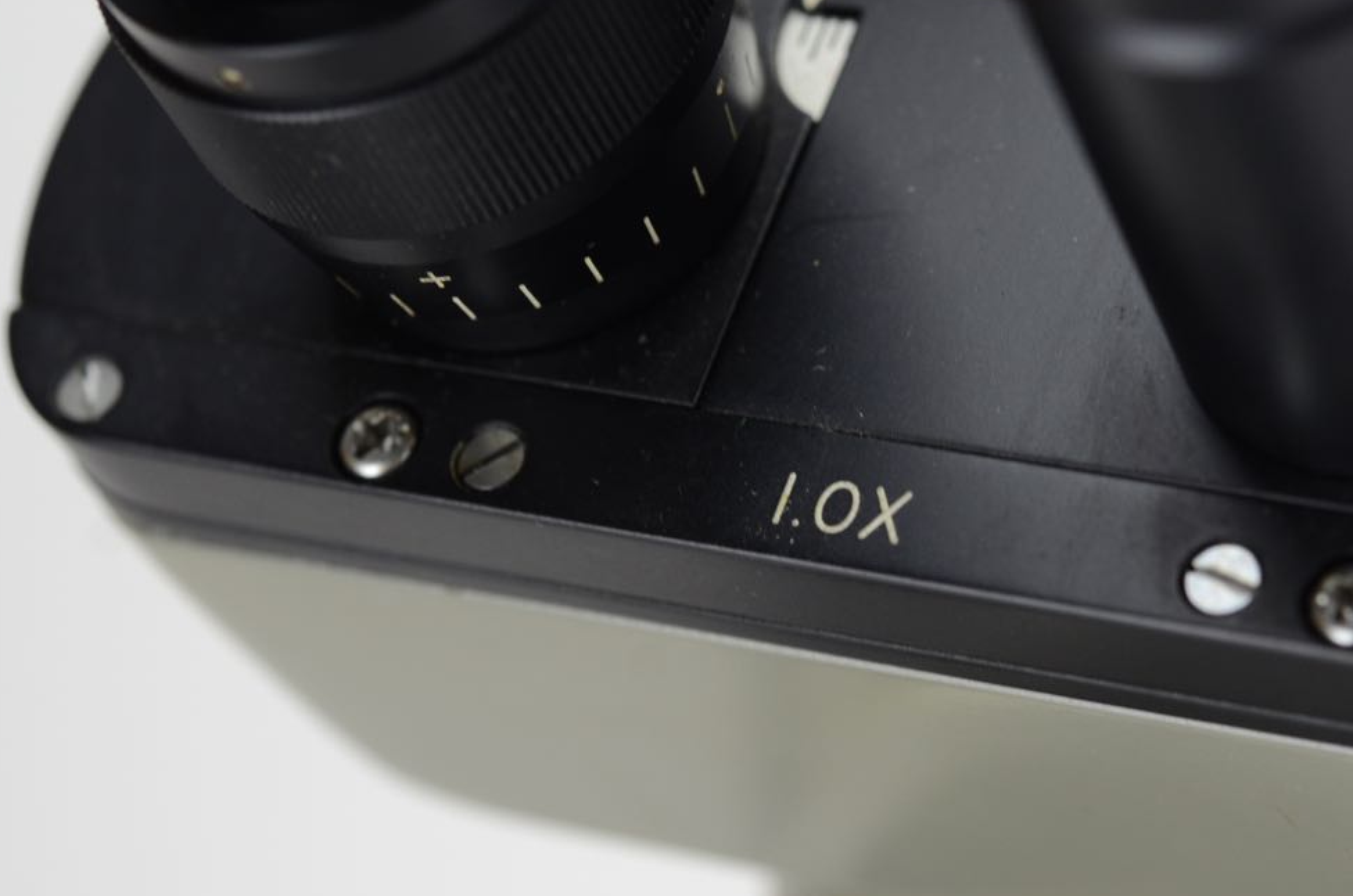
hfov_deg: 17.4
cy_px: 505
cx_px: 822
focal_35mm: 118
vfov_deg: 11.6
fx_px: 4427
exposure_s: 1/125
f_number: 5.6
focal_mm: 60
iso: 500
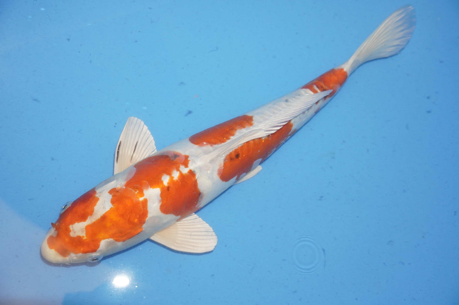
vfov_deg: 23.7
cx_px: 230
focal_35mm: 57
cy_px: 152
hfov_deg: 35.1
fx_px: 726
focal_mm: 38
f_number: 4.5
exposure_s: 1/160
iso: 1000
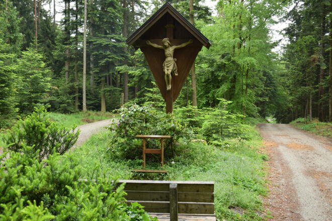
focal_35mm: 39
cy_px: 110
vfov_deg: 34.2
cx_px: 166
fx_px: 360
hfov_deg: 49.6
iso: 200
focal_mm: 26
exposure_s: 1/50
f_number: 6.3
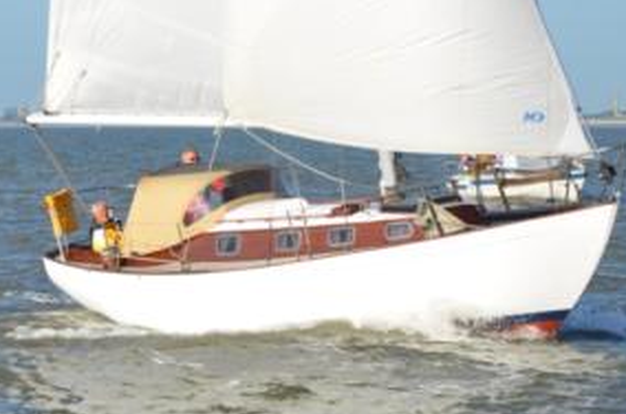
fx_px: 4804
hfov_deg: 7.5
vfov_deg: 4.9
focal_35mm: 277
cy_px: 94
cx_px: 287
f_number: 9
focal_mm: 105
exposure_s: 1/320
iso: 100
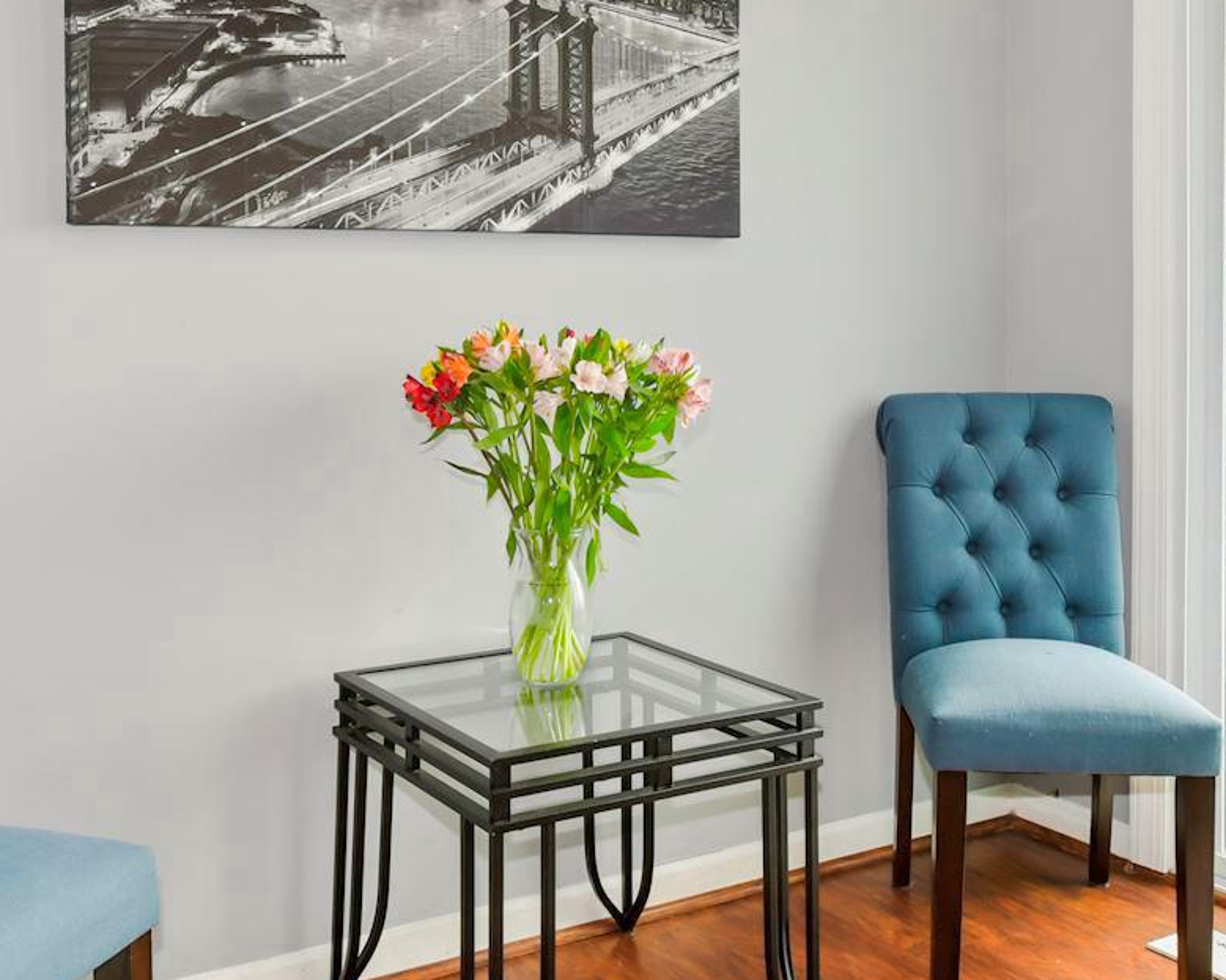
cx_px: 664
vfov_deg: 35.9
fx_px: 1487
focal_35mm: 41
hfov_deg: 44.8
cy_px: 282
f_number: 8
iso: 200
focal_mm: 17
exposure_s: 1/13
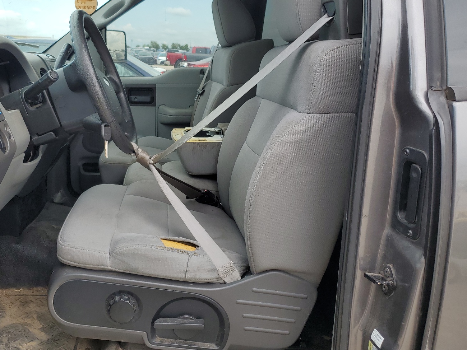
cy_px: 140
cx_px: 183
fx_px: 432
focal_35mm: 32
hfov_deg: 56.3
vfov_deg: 43.9
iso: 50
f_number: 1.5
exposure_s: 1/714
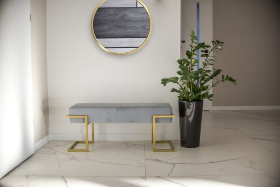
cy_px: 94
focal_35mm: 35
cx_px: 140
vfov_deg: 37.9
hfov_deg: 54.4
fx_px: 272
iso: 220
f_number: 1.8
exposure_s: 1/400
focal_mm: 35
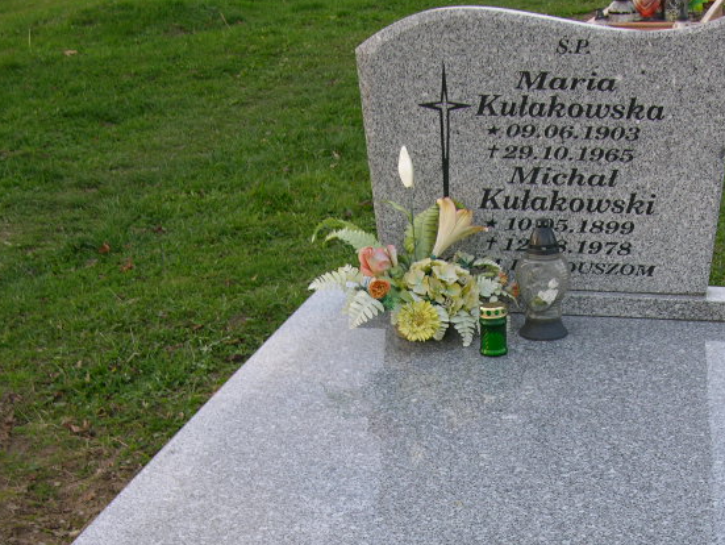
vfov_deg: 22.1
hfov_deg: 29.5
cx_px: 499
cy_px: 487
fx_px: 1362
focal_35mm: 65
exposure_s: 1/29.6
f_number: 2.8
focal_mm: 8.9
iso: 55
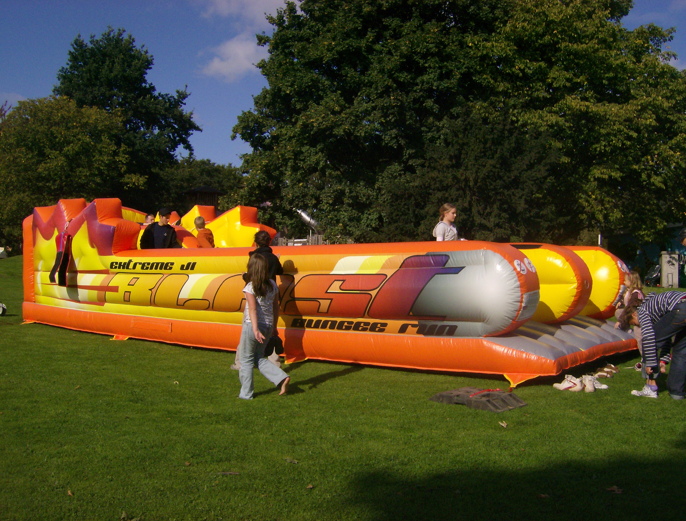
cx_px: 343
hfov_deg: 51.1
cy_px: 260
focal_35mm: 36
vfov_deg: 40.0
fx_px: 717
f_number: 4.7
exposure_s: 1/1456
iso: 100
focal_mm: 6
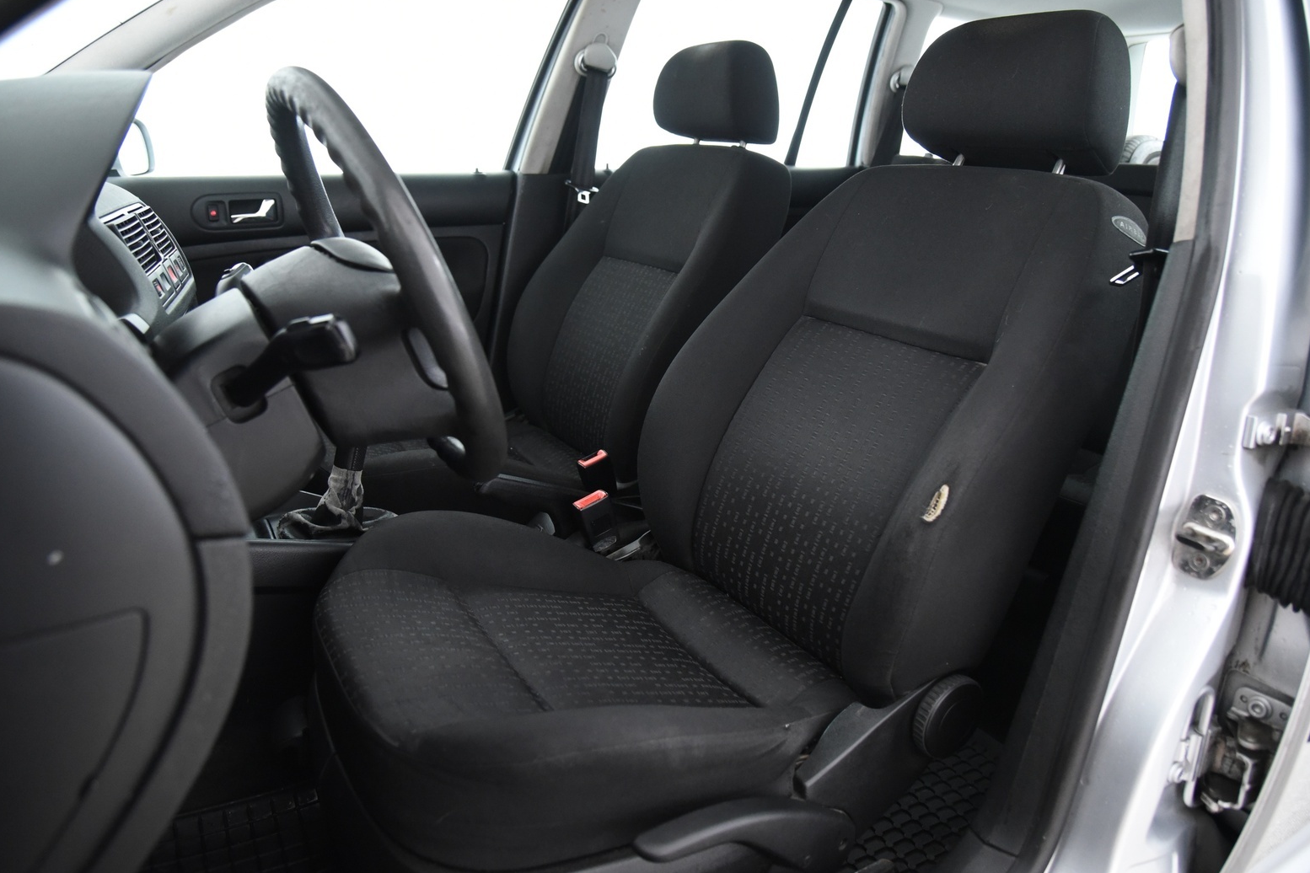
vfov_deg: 51.3
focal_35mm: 25
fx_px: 910
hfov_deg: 71.5
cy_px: 422
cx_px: 658
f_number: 4
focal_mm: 24
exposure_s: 1/20
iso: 4000
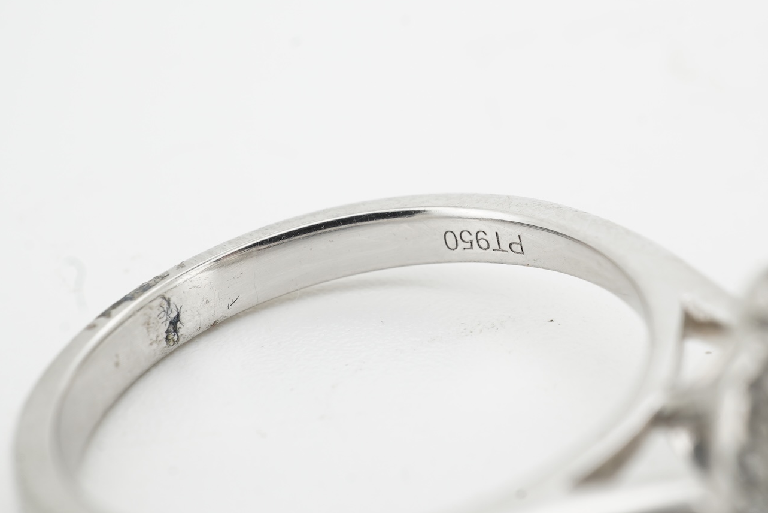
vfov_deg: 19.7
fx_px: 1472
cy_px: 183
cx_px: 500
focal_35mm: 69
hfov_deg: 29.1
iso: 200
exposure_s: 1/100
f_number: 22
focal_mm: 30
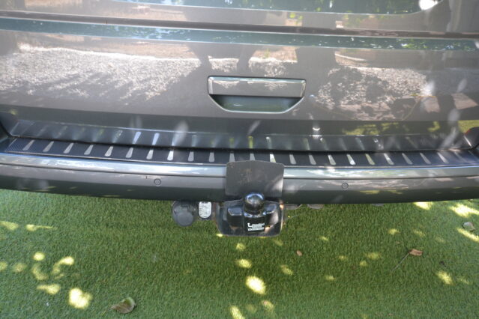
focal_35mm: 30
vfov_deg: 43.6
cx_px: 240
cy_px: 160
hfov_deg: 61.9
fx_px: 399
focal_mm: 20
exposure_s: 1/60
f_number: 5.6
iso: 560
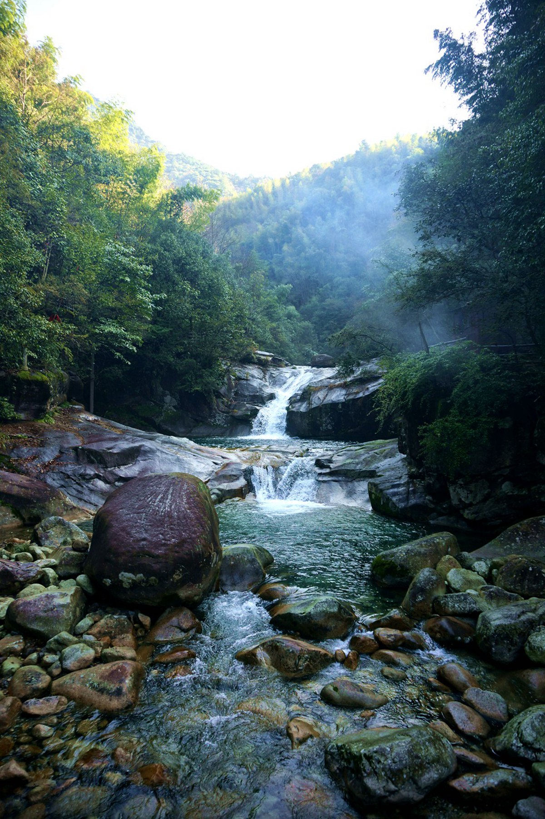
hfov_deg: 53.0
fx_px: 546
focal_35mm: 24
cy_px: 410
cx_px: 272
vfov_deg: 73.8
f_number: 4
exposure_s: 1/160
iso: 125
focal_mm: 16
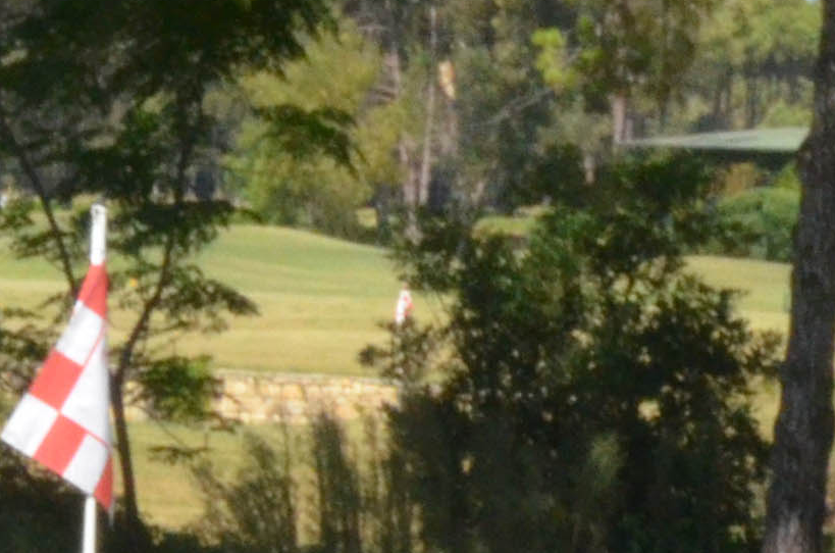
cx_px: -74
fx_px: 7104
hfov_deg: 6.7
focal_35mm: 307
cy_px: 858
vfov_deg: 4.4
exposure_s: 1/250
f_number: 29
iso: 2000
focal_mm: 34
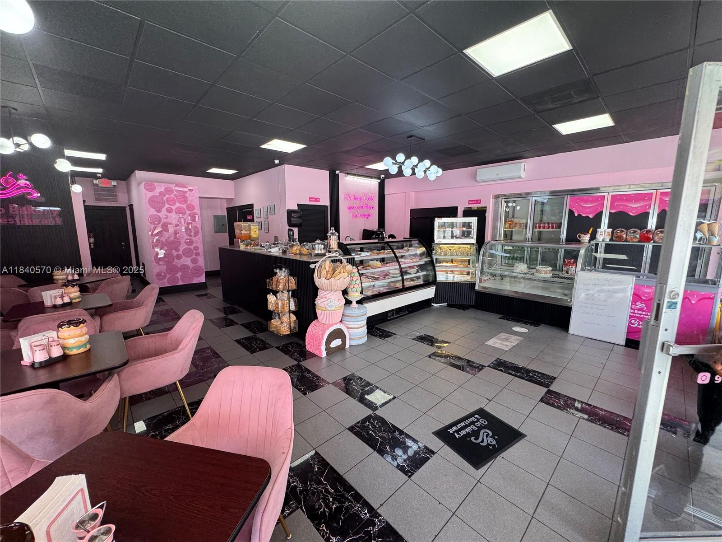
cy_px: 271
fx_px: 292
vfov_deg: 85.7
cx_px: 361
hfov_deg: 102.1
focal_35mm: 14
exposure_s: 1/120
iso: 80
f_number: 2.2
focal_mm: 2.22
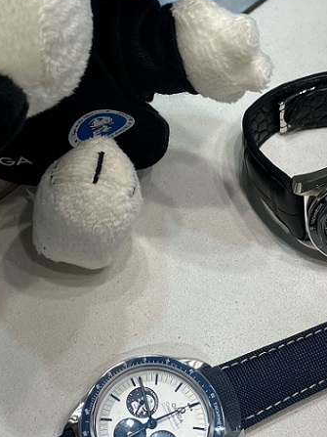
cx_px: 132
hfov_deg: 21.9
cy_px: 148
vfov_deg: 28.8
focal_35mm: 67
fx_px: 844
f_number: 1.8
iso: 32
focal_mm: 3.99
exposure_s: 1/303
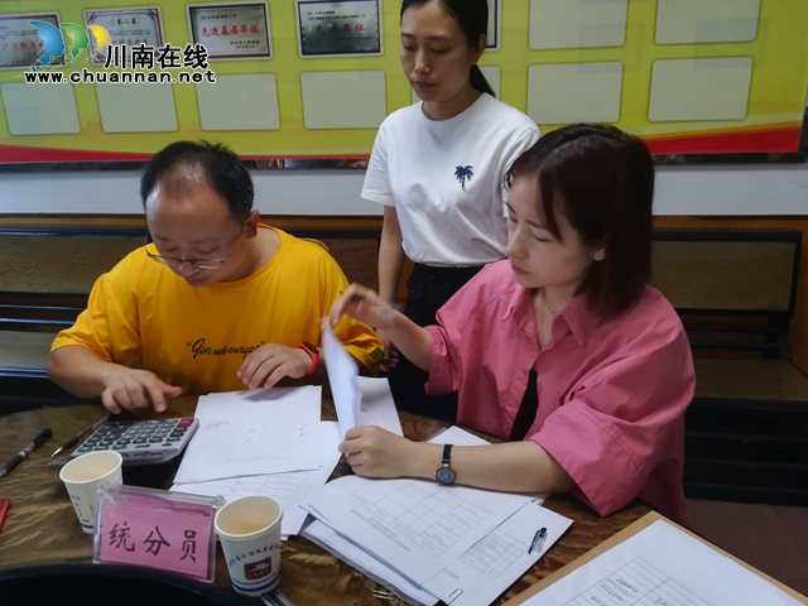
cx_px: 404
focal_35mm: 26
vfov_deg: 53.1
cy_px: 303
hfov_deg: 67.3
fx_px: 607
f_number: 2.2
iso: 250
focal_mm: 3.83
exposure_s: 1/33.3
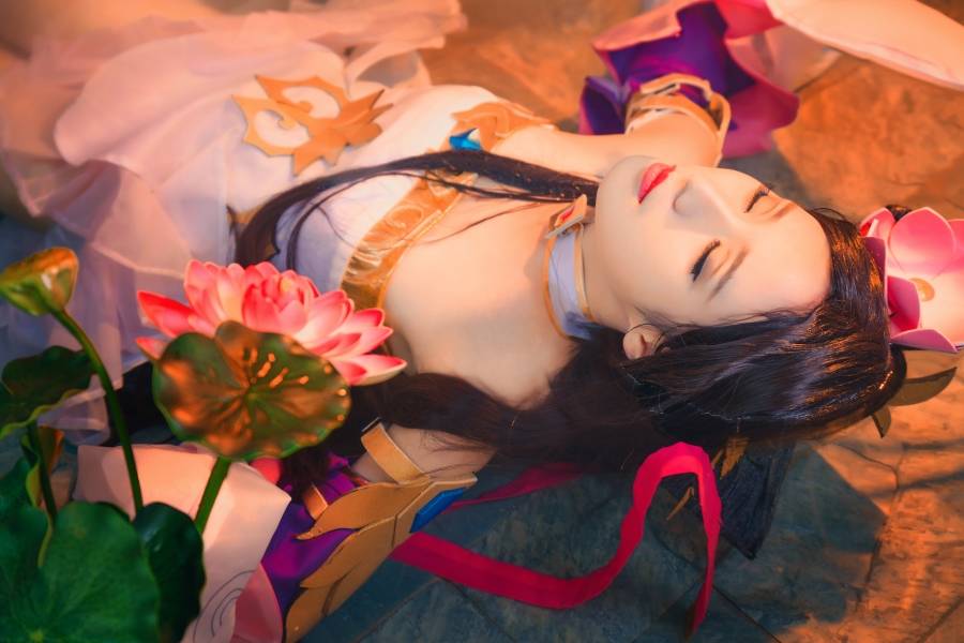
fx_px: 1874
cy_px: 322
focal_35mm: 70
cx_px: 482
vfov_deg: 19.5
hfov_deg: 28.8
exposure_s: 1/200
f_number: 4.5
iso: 320
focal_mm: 70
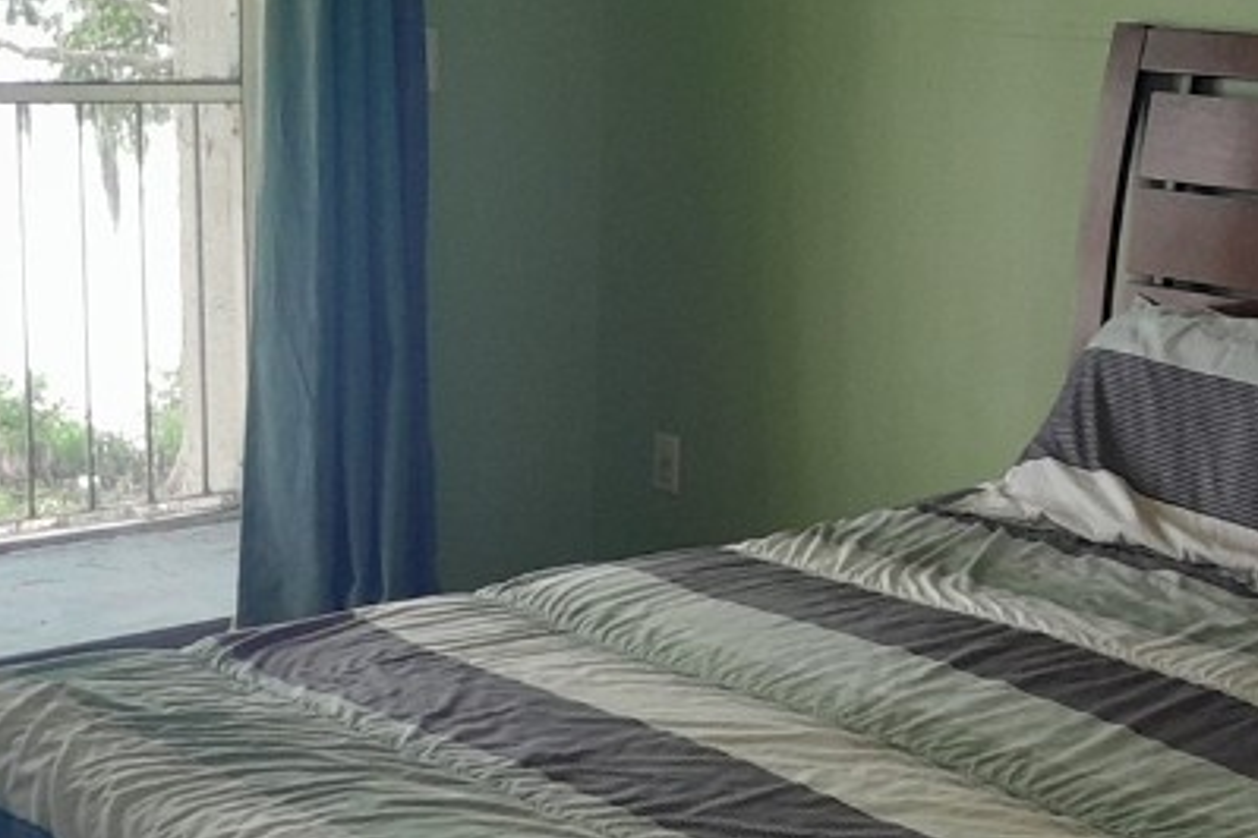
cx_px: 772
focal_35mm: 72
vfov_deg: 18.9
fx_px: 2516
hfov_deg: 28.0
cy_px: 491
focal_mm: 4
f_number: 1.8
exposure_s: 1/60
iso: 400
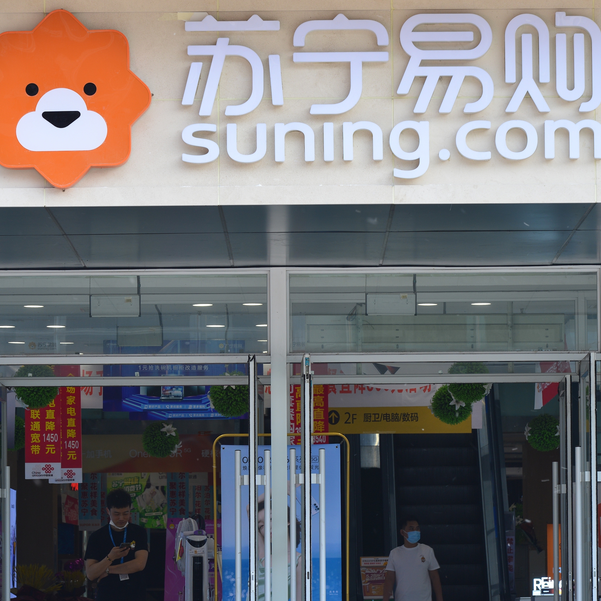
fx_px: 3830
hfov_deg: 9.0
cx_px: 298
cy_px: 304
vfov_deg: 9.0
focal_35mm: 195
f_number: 11
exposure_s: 1/50
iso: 200
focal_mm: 150
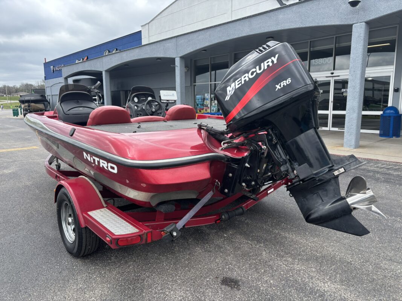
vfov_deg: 53.1
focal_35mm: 26
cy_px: 150
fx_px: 302
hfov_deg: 67.3
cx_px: 201
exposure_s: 1/1080
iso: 50
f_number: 1.6
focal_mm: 5.96
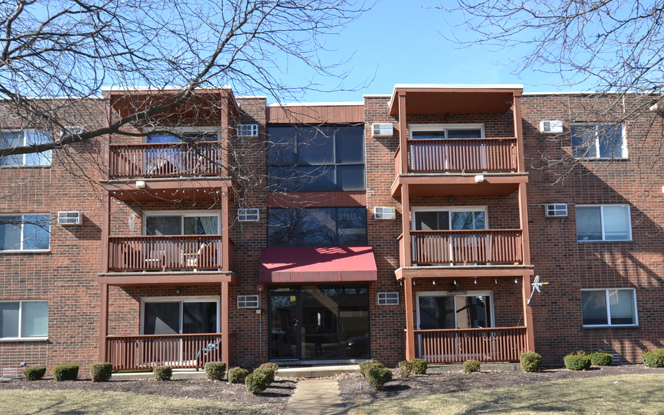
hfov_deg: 69.6
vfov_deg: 46.0
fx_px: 477
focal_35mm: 26
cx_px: 339
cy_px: 287
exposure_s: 1/160
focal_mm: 11.5
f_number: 6.3
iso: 100
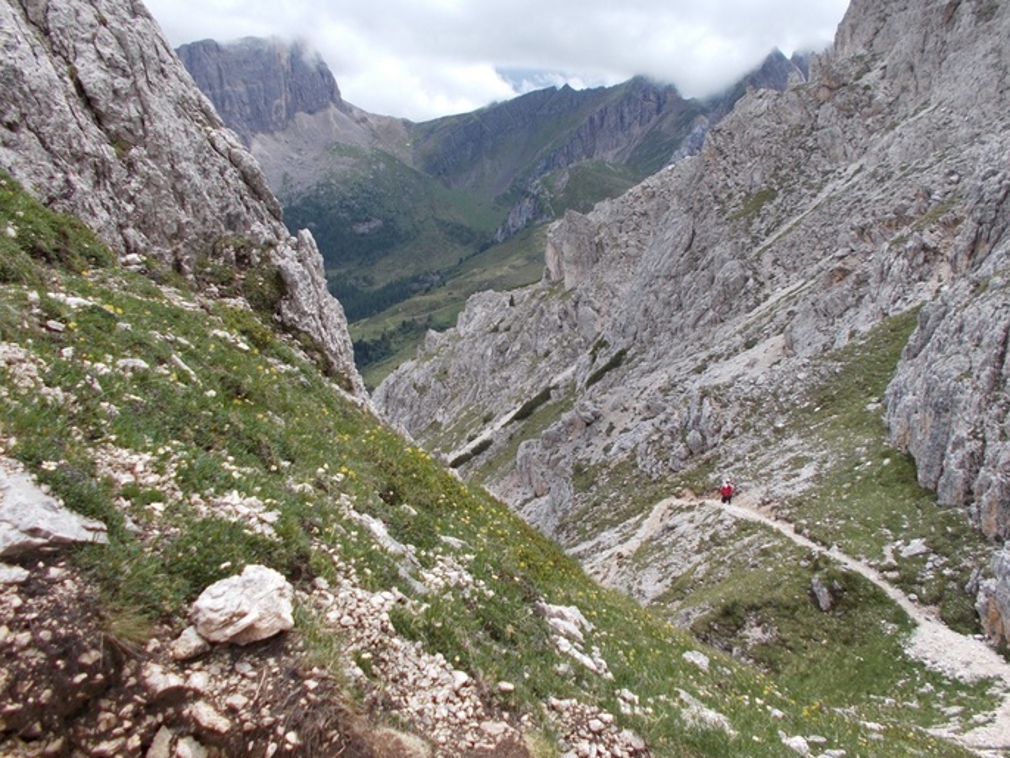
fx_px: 876
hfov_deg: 59.9
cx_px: 529
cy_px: 334
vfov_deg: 46.7
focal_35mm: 30
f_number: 8
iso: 80
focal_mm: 4.6
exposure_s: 1/125
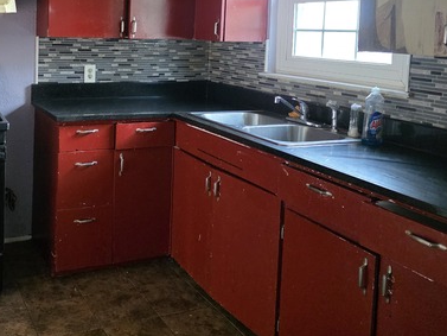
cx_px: 100
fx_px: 504
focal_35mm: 39
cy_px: 72
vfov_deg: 35.8
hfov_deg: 45.8
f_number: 1.7
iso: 2500
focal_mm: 6.3
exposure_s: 1/120
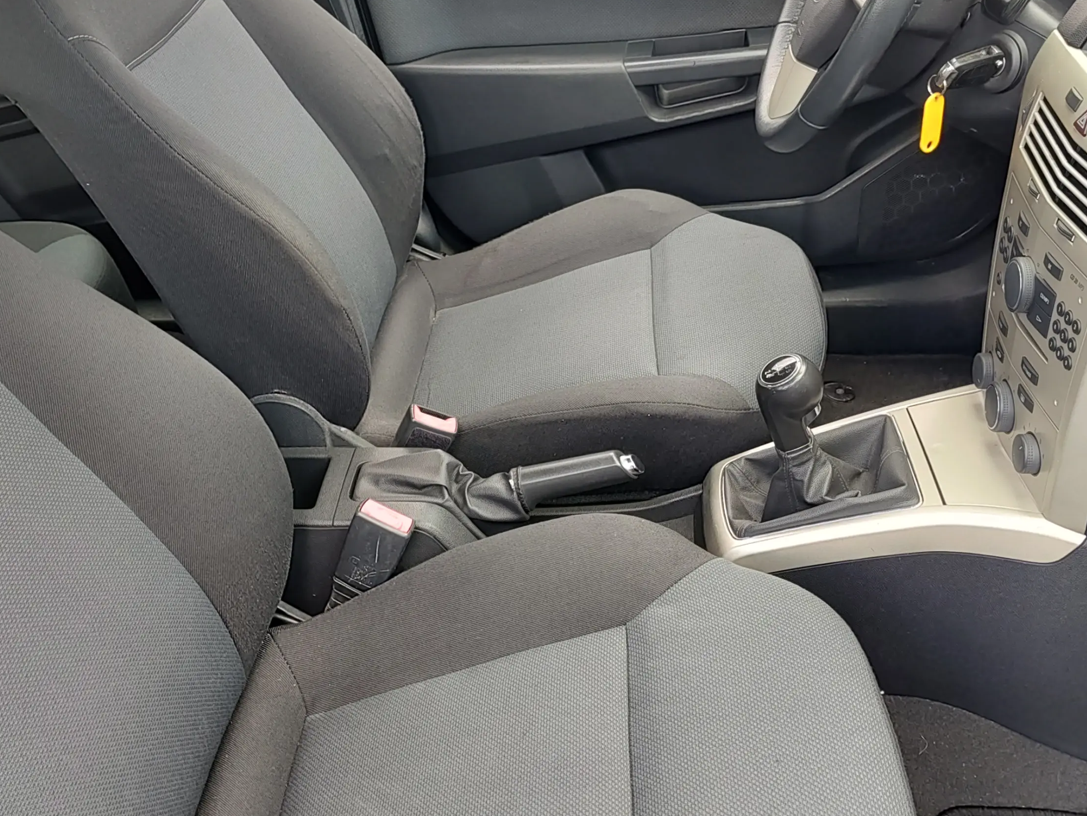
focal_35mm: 37
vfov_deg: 38.7
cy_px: 406
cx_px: 485
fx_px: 1162
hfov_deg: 50.0
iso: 100
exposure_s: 1/102
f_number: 1.8
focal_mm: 5.56
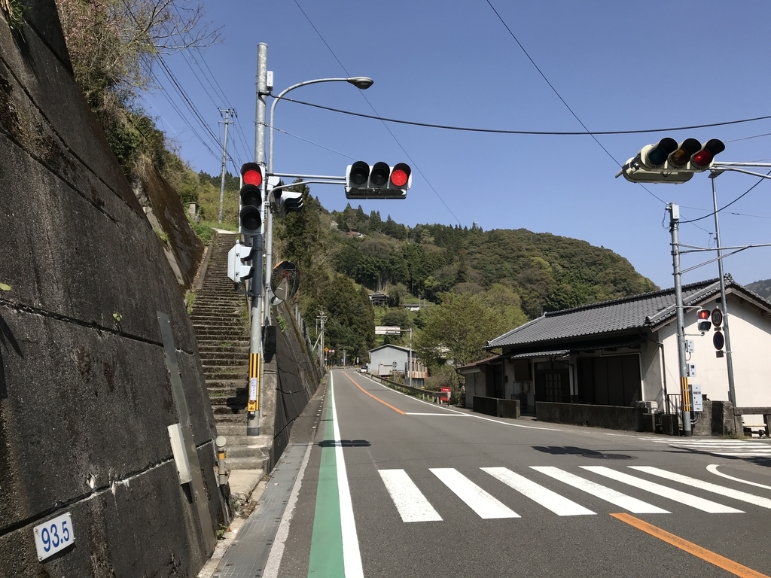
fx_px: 624
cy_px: 289
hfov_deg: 63.4
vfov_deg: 49.7
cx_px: 386
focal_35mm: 28
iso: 20
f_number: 1.8
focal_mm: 3.99
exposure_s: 1/2398
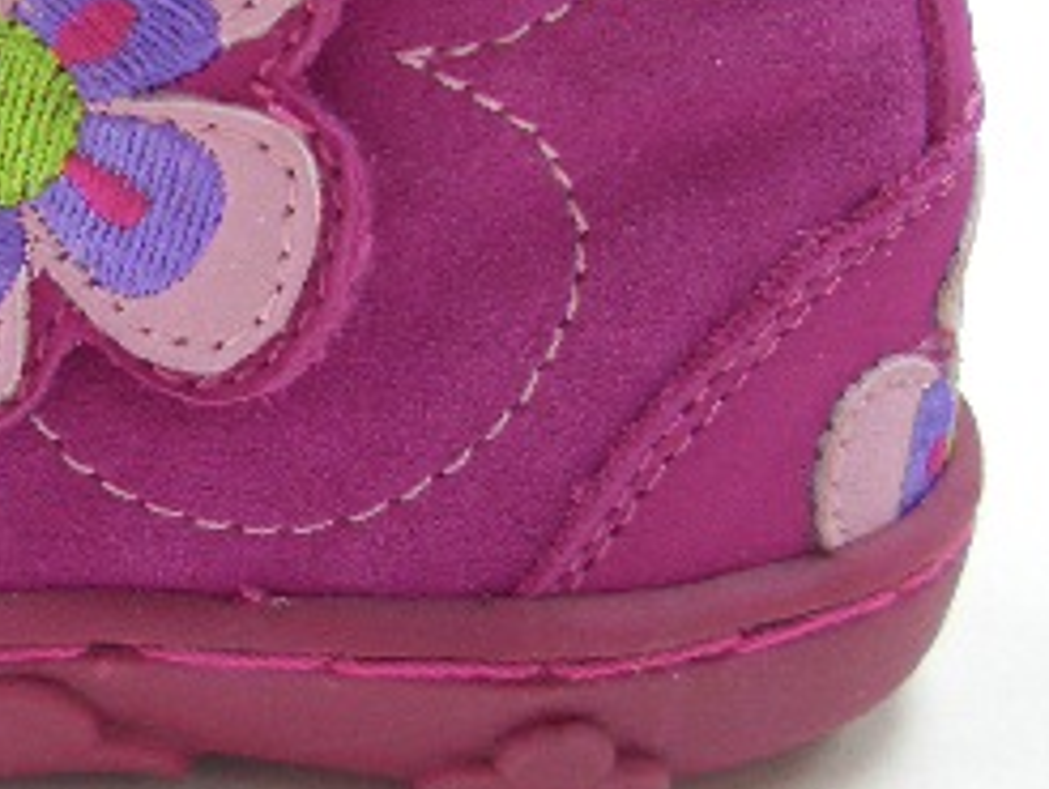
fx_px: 2760
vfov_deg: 16.3
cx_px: 85
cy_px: 311
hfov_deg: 21.0
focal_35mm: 91
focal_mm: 5.8
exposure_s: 1/30
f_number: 2.6
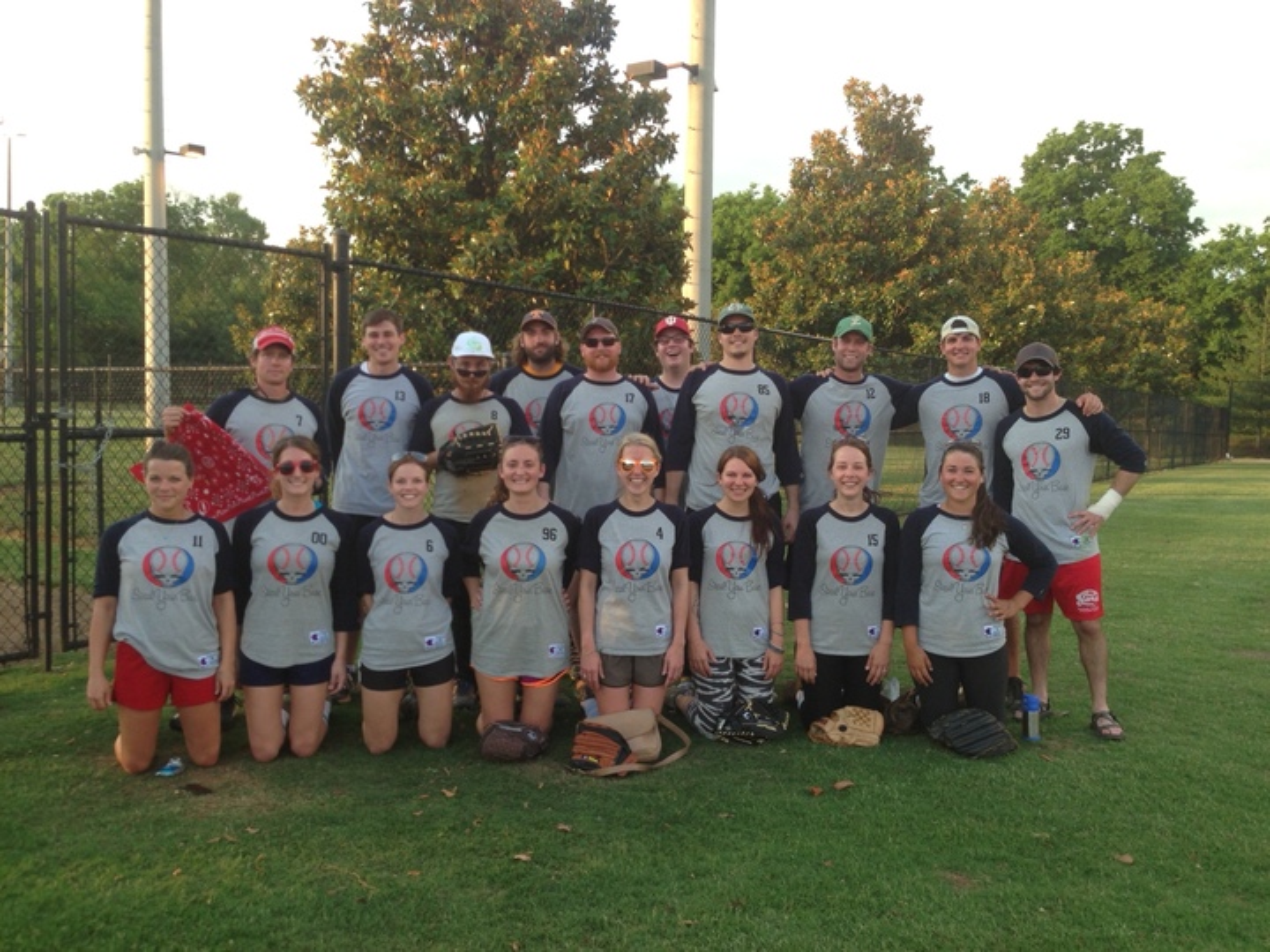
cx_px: 635
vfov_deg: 42.9
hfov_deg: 55.4
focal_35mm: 33
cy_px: 476
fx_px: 1211
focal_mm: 4.13
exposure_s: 1/149
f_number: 2.4
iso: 50
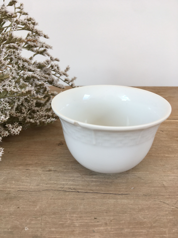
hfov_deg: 48.2
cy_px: 119
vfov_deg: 61.7
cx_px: 89
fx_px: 199
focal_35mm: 29
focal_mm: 4.15
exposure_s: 1/50
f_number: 2.2
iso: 25
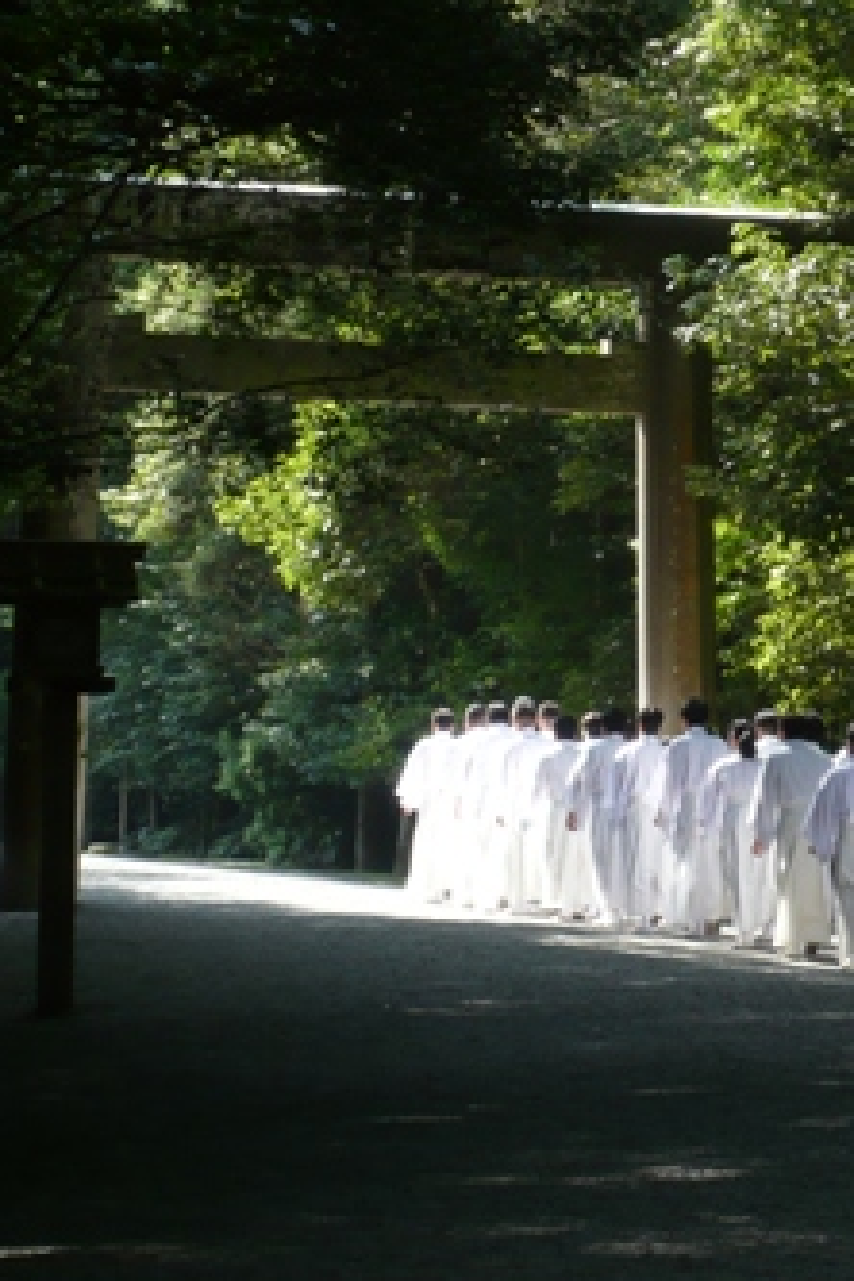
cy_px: 639
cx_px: 469
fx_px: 5978
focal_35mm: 168
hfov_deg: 8.2
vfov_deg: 12.2
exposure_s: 1/60
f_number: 5.6
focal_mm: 16.4
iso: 100
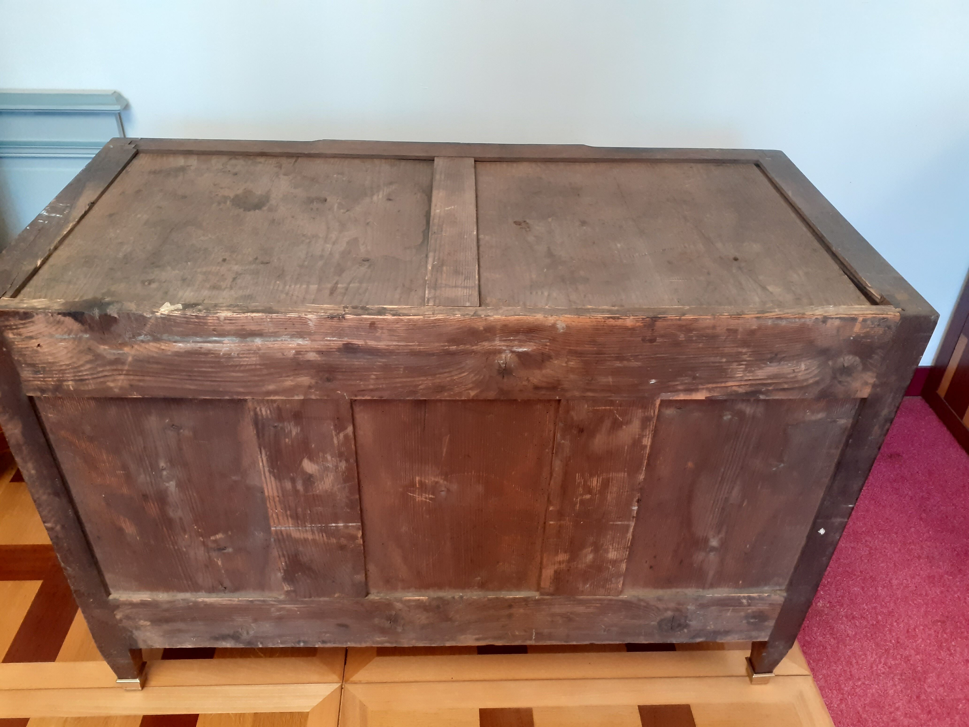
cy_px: 364
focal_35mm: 27
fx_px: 756
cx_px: 484
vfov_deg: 51.4
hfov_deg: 65.3
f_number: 1.9
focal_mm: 3.6
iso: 200
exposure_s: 1/50
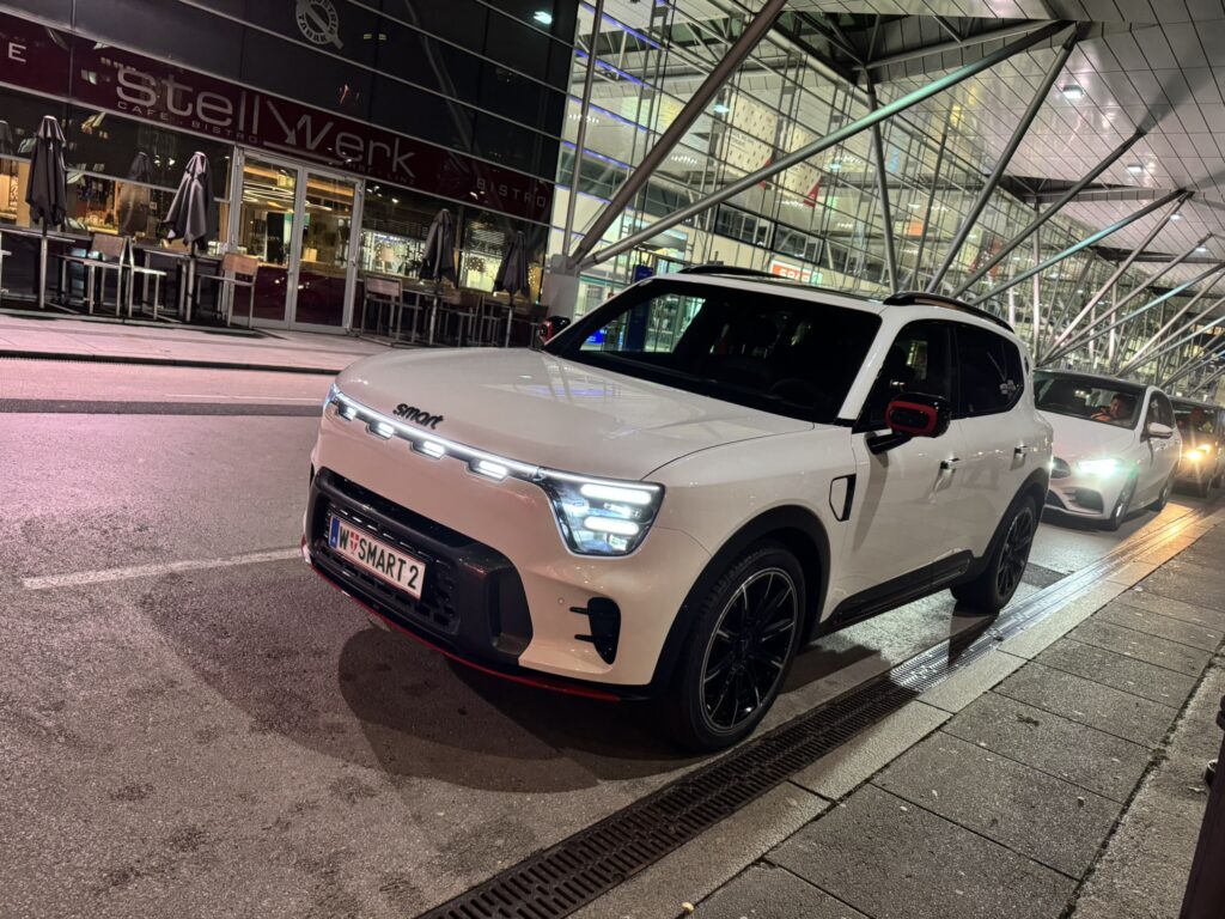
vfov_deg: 56.8
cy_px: 460
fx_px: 849
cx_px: 612
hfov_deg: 71.6
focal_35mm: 24
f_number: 1.78
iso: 640
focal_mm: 6.76
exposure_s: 1/55
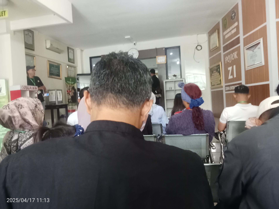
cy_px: 104
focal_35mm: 27
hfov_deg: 65.3
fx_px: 218
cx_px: 140
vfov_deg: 51.4
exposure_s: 1/33.3
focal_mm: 2.79
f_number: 2
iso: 818
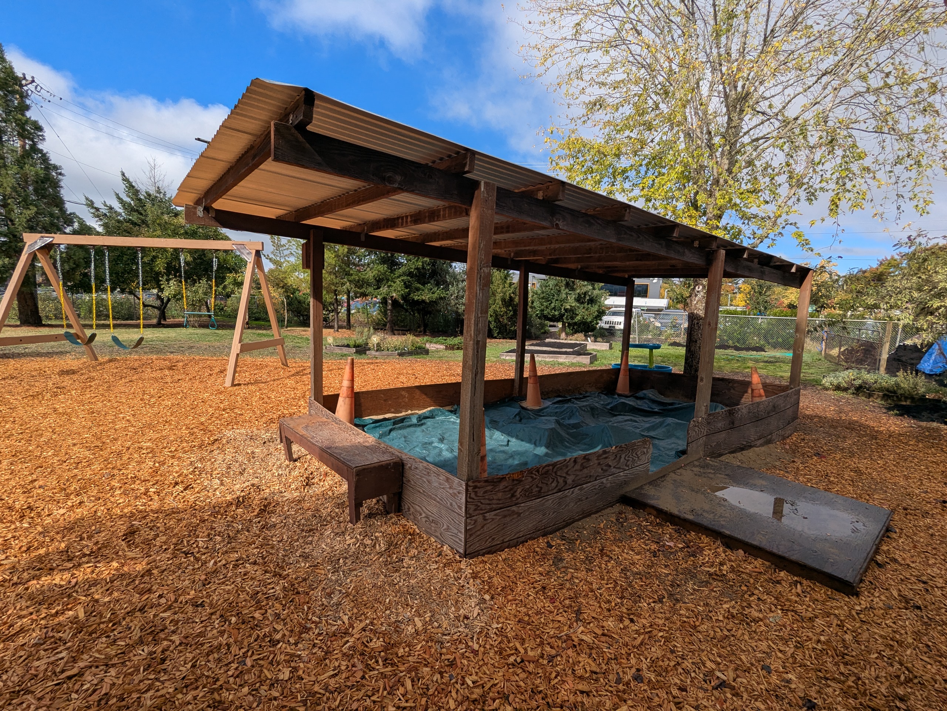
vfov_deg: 78.1
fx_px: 438
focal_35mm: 16
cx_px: 474
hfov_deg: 94.5
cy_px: 356
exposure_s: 1/1368
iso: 50
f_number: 2.2
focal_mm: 2.35
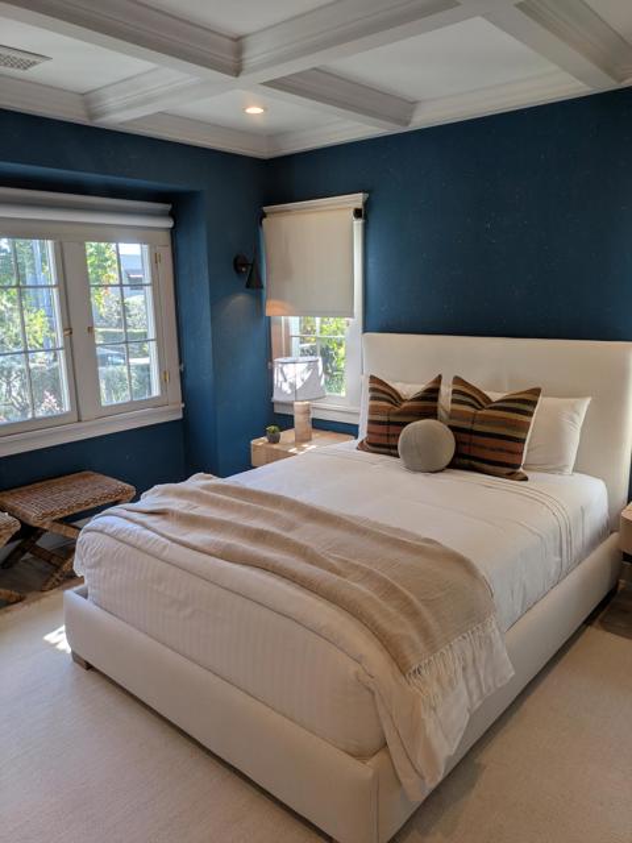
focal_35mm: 25
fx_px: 609
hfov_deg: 54.9
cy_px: 422
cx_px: 316
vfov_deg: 69.4
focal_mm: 5.43
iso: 45
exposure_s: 1/60
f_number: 1.89
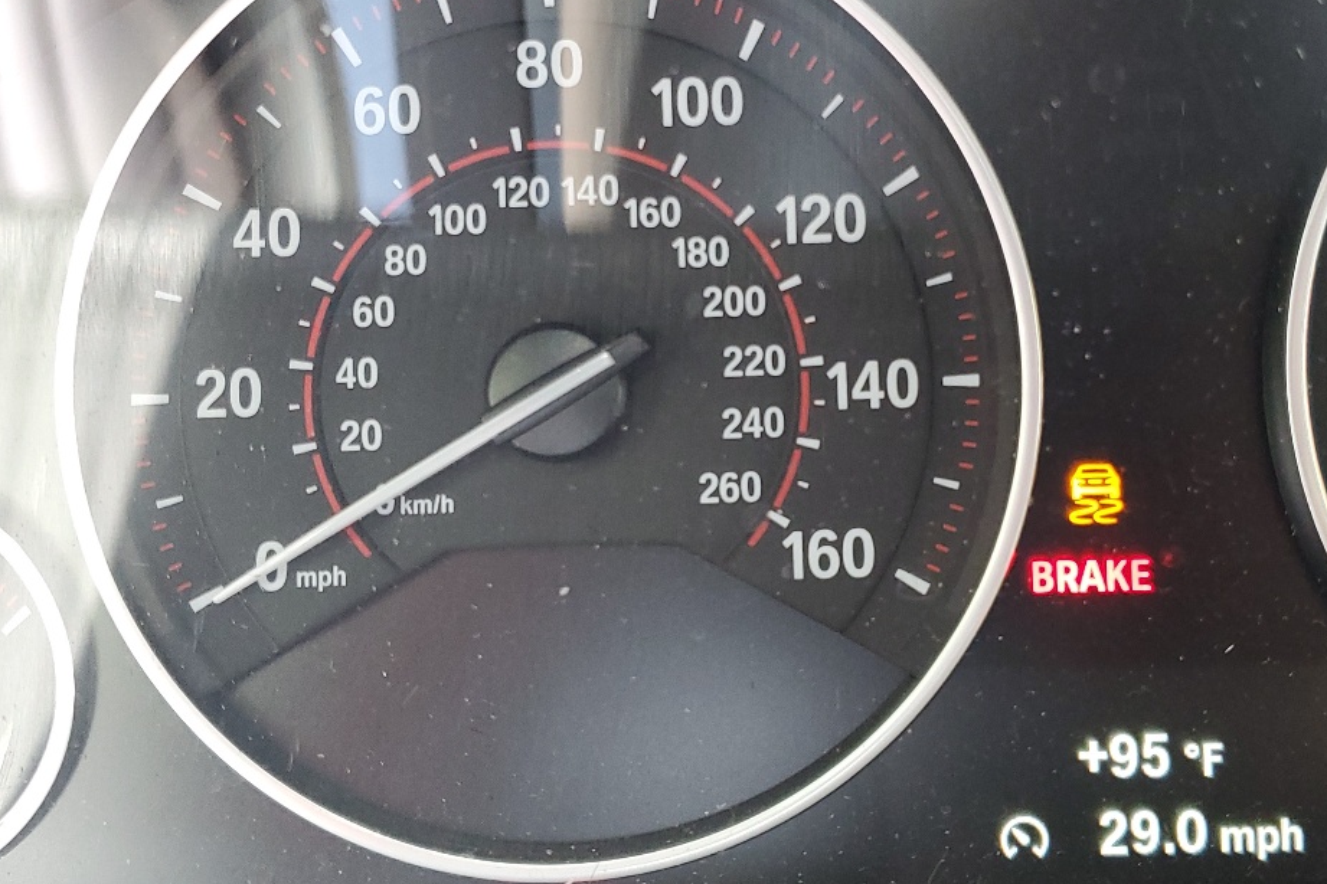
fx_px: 1732
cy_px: 435
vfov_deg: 28.6
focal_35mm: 47
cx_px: 852
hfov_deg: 41.5
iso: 145
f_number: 1.5
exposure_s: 1/60.2
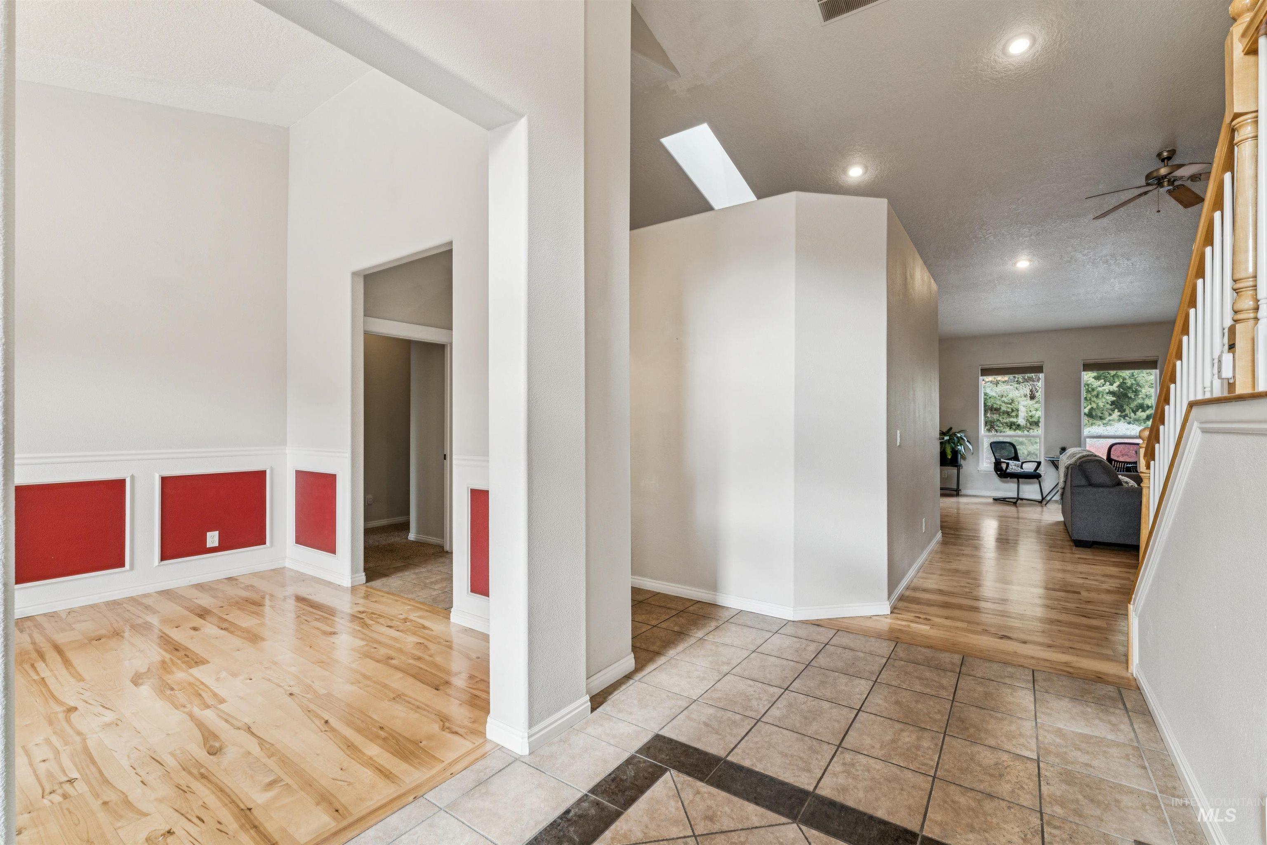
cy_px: 422
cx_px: 634
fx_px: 545
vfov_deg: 75.5
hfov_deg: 98.5
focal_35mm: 16
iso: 400
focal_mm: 15.5
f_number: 13
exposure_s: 1/10
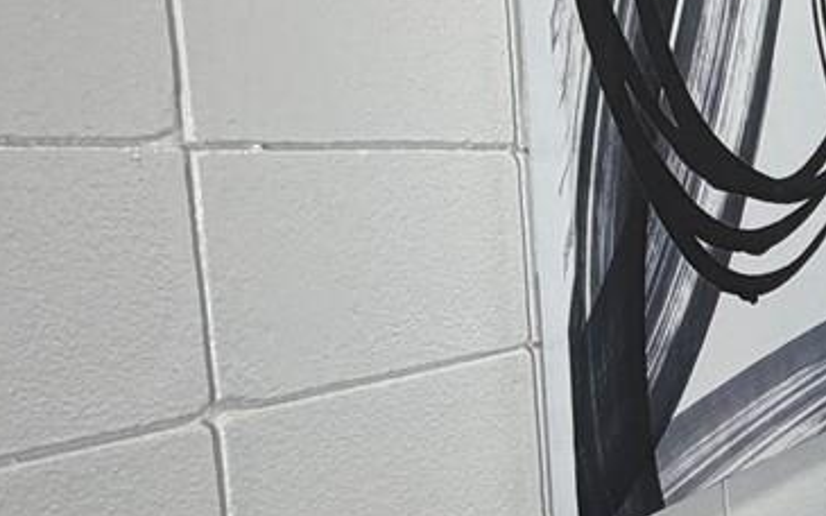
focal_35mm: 65
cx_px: 1313
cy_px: 380
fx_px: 1463
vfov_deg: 19.9
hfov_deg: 23.5
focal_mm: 2.22
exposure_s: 1/120
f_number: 2.2
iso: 160
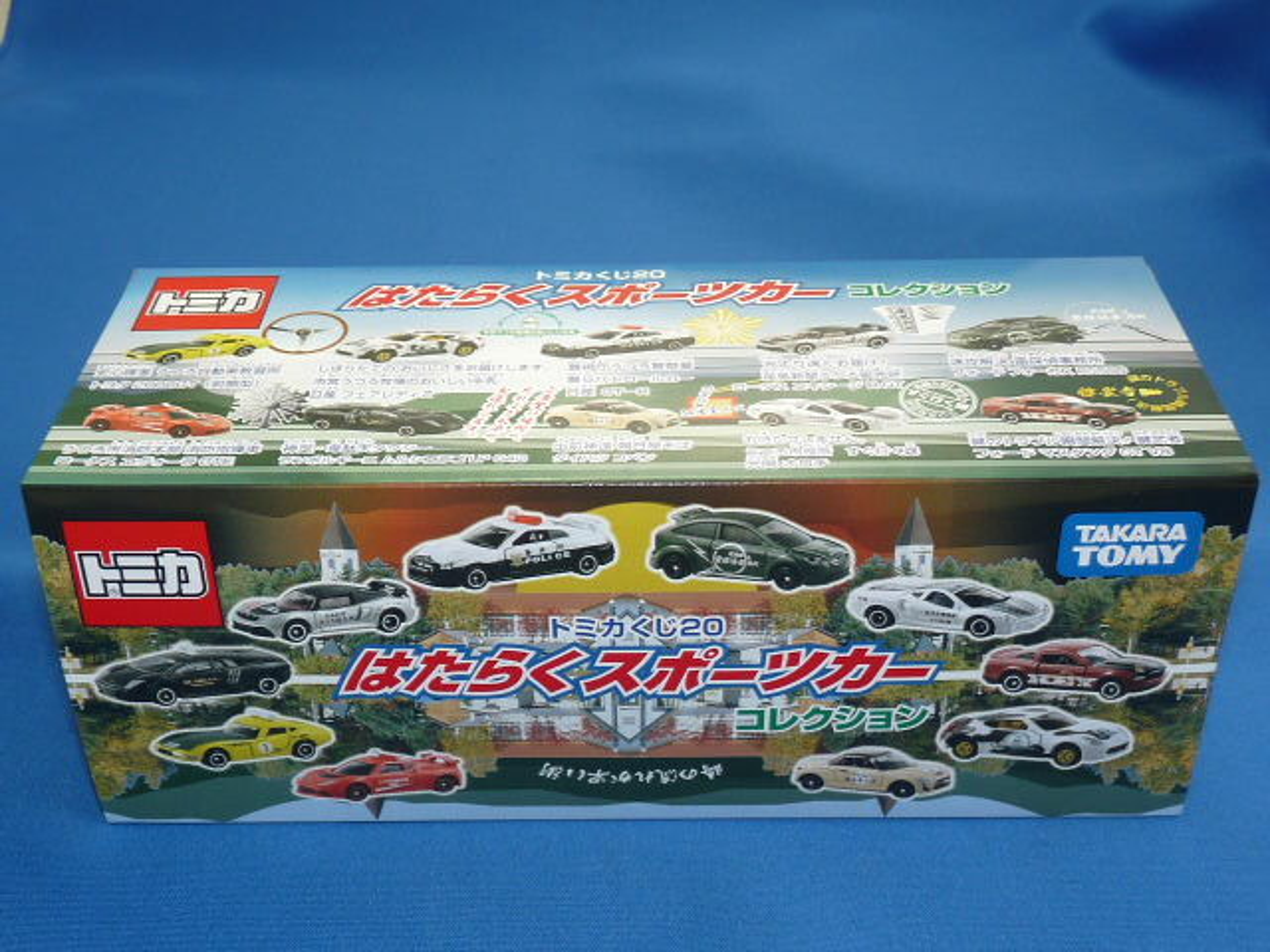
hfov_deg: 42.1
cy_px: 476
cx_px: 635
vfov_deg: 32.2
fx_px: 1651
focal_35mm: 45
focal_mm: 4.8
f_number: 2.8
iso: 100
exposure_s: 1/30
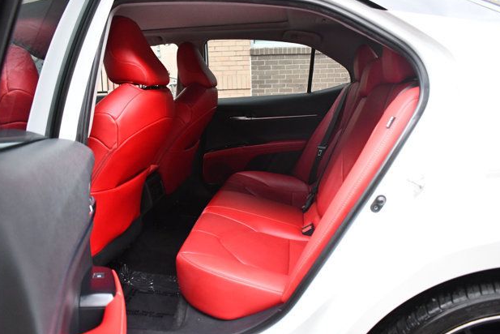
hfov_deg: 65.4
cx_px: 250
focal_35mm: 28
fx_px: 389
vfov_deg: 46.4
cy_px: 165
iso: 3200
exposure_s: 1/80
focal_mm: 18
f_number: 3.5
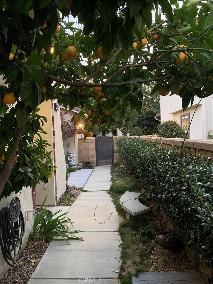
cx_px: 106
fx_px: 213
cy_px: 142
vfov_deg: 67.3
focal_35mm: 26
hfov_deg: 53.1
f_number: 1.8
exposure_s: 1/30
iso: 640
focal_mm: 4.25
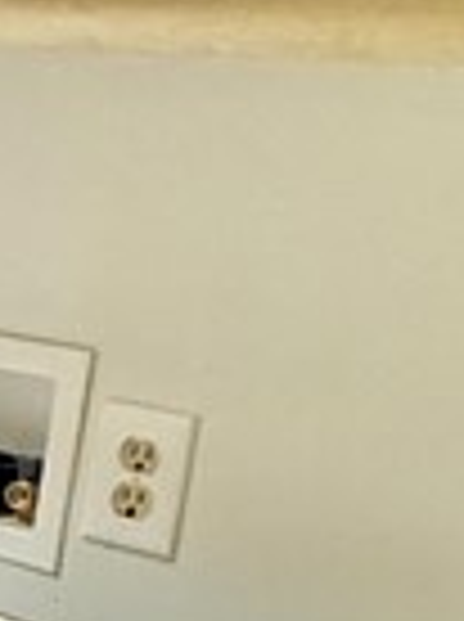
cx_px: -978
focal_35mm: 104
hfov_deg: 10.0
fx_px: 1864
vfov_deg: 18.8
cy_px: 468
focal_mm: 2.22
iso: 640
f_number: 2.2
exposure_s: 1/60
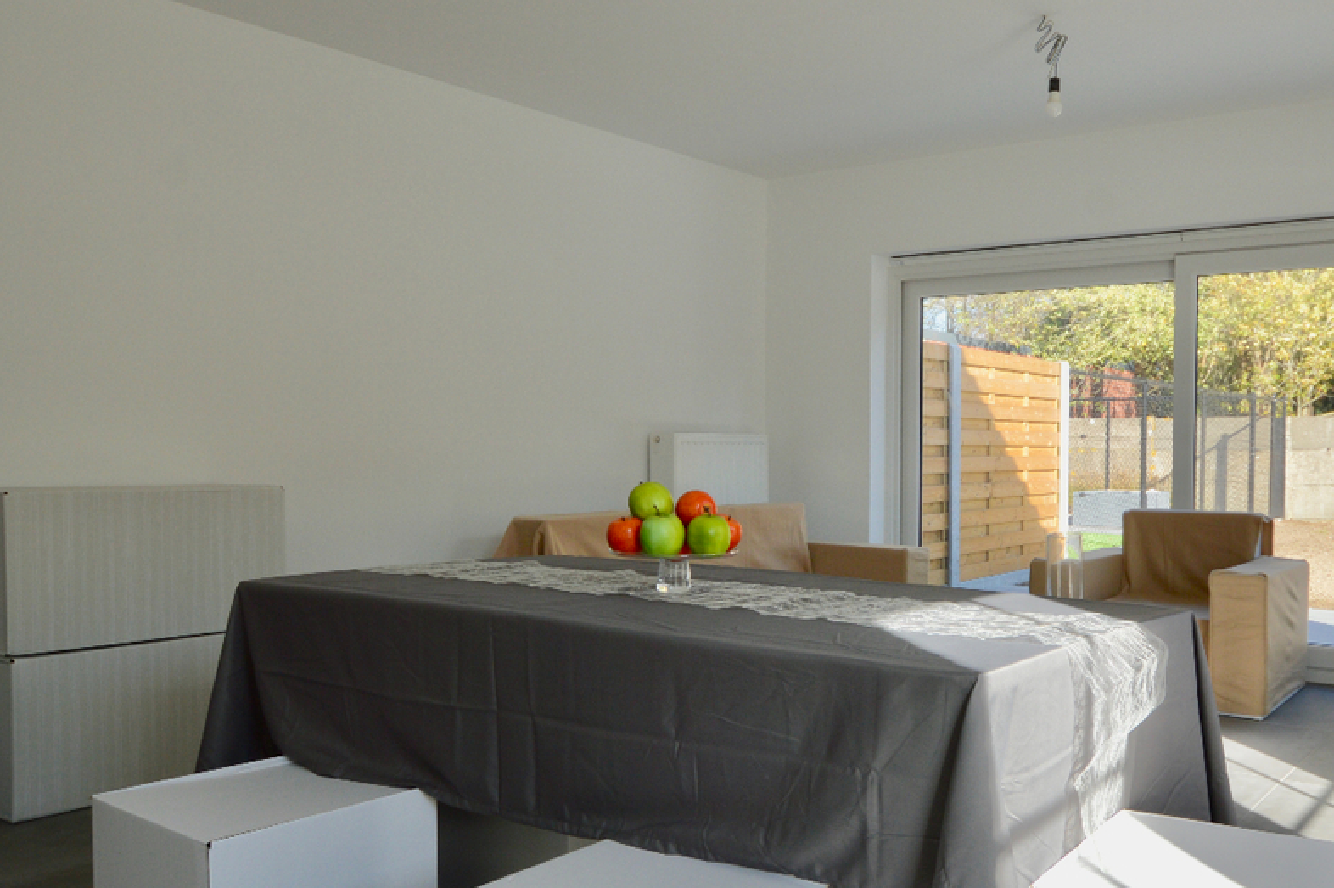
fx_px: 1148
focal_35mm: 31
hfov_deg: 59.2
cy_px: 487
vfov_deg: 42.2
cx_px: 863
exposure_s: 1/40
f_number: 9
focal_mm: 12
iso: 100
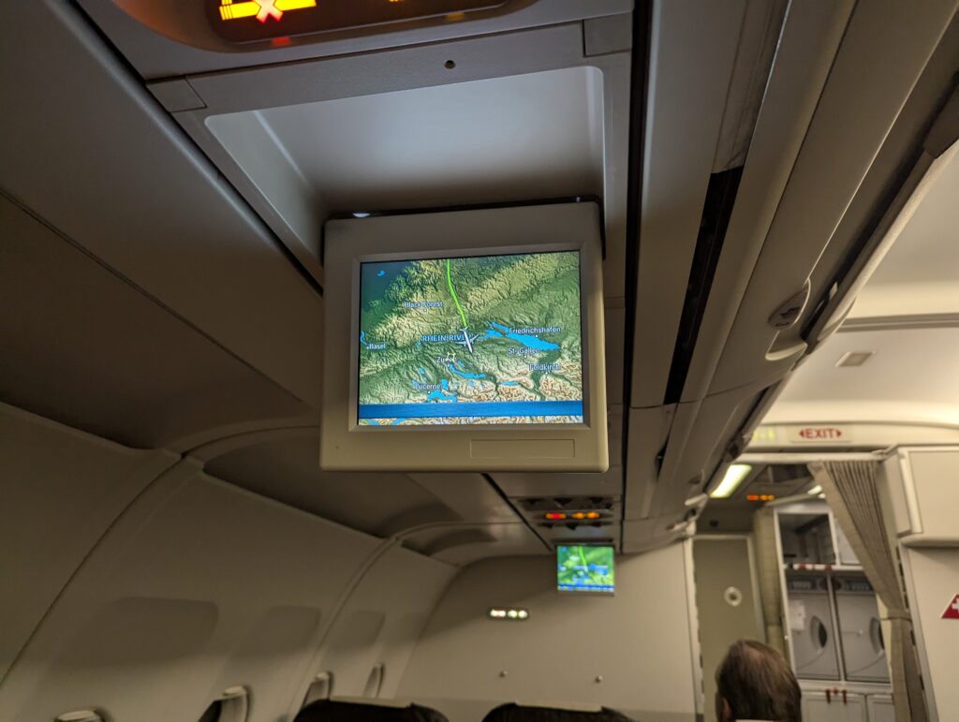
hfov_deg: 71.5
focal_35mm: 24
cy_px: 361
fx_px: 666
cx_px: 480
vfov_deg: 56.9
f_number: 1.85
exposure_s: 1/111
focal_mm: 6.81
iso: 390
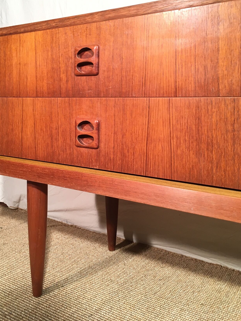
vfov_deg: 51.0
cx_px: 102
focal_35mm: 36
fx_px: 334
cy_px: 125
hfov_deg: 39.5
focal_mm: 4.15
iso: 64
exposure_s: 1/33
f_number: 2.2
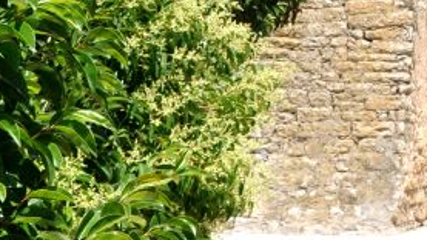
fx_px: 1574
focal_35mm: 139
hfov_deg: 14.8
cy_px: -243
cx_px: 546
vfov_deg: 8.3
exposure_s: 1/500
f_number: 11
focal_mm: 24
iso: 500
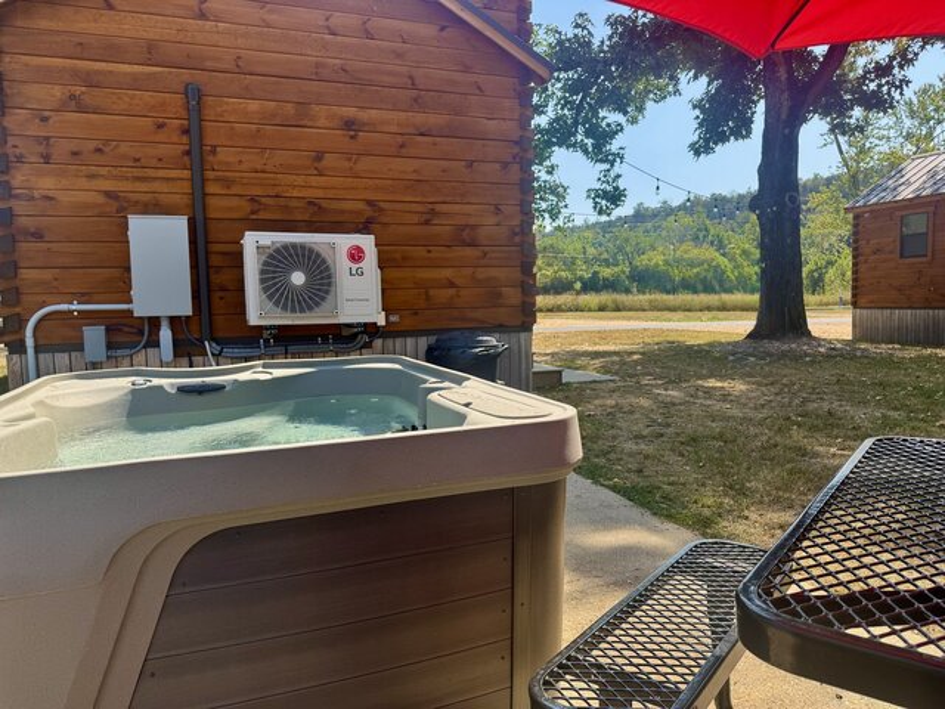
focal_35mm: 24
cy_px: 354
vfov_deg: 56.8
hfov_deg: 71.6
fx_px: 655
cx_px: 472
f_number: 1.78
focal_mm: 6.76
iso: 80
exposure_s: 1/1456
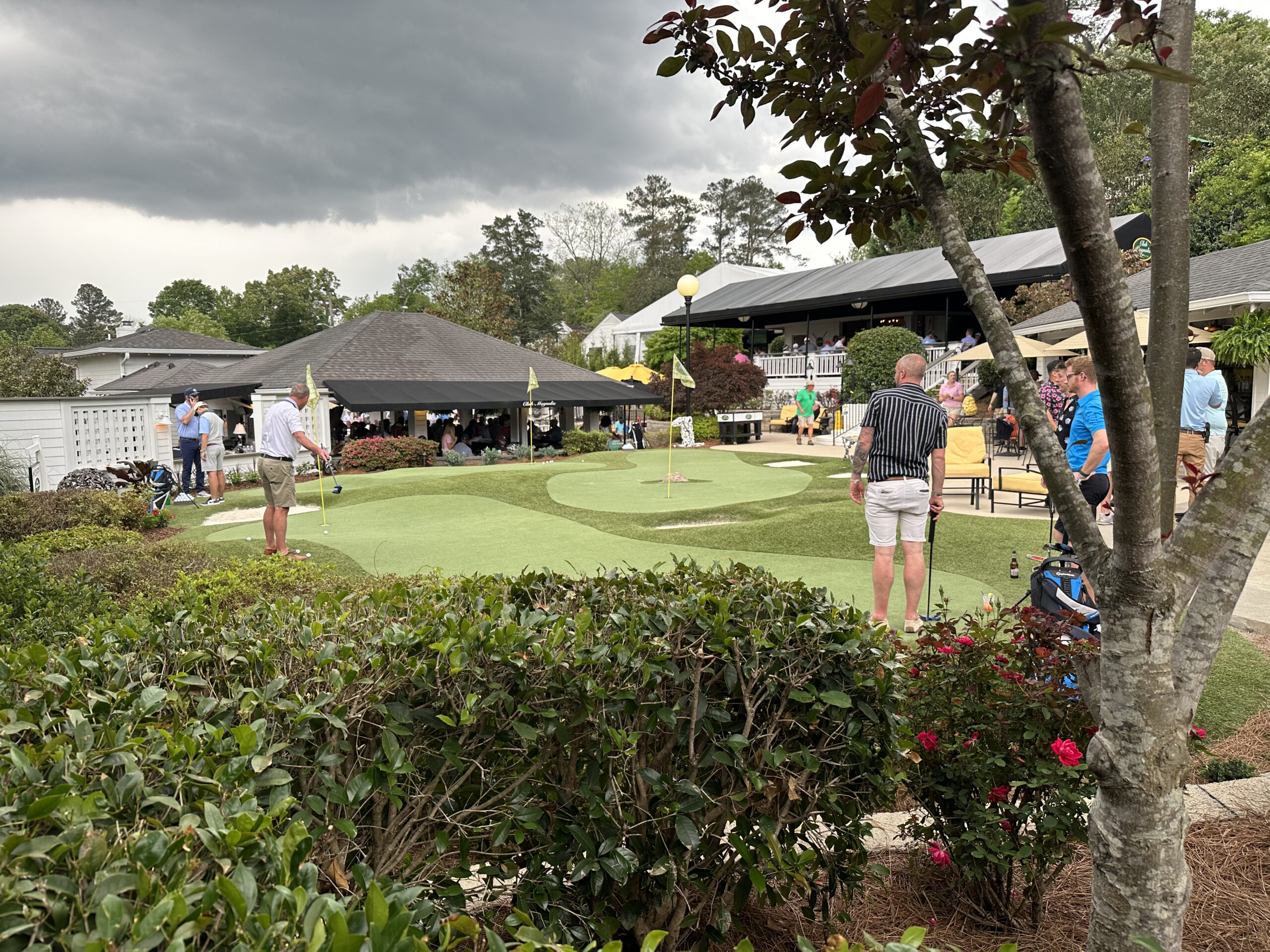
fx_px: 881
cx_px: 635
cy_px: 476
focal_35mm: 24
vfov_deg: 56.8
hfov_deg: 71.6
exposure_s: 1/729
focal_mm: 6.86
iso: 80
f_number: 1.78
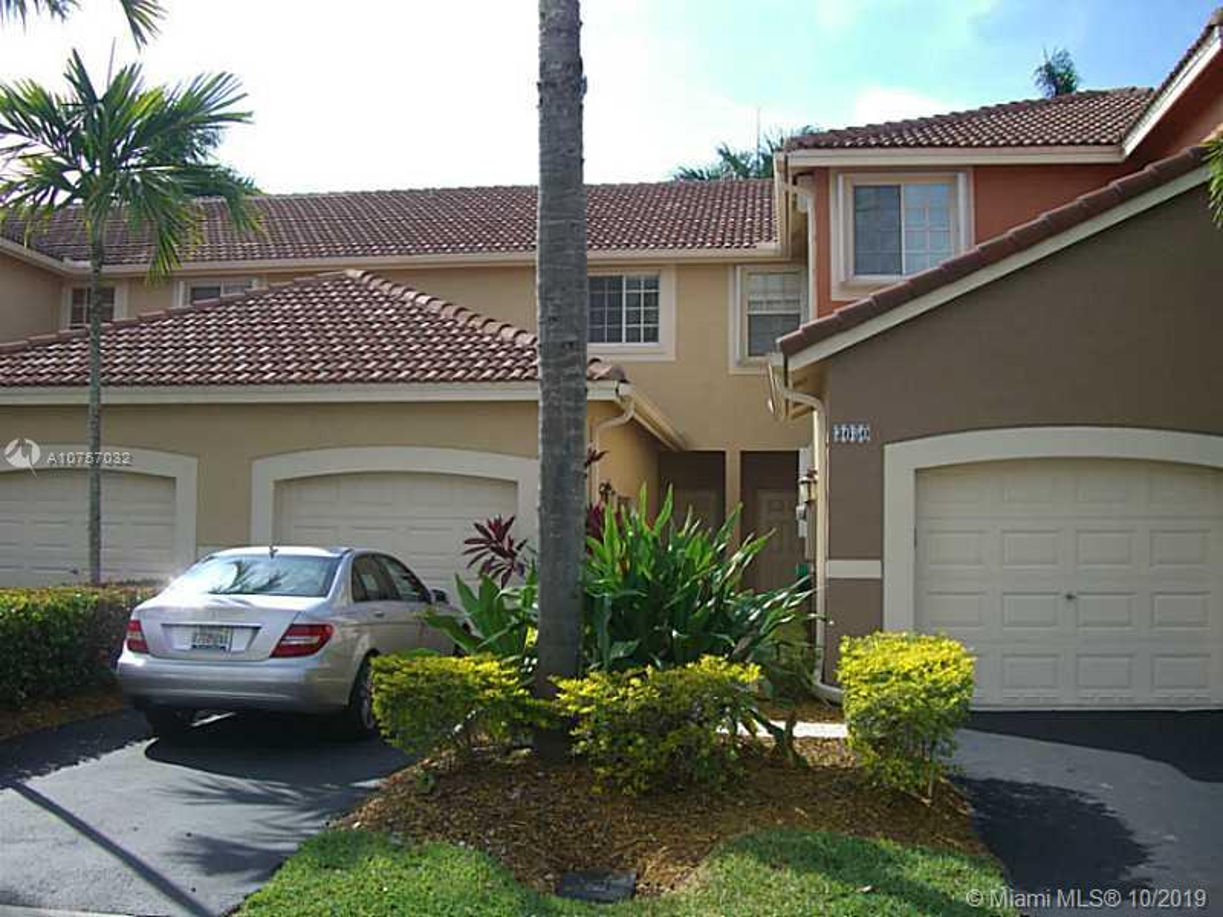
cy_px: 458
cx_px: 612
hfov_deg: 49.0
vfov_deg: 37.7
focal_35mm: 38
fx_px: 1343
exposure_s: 1/200
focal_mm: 7.9
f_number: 5.6
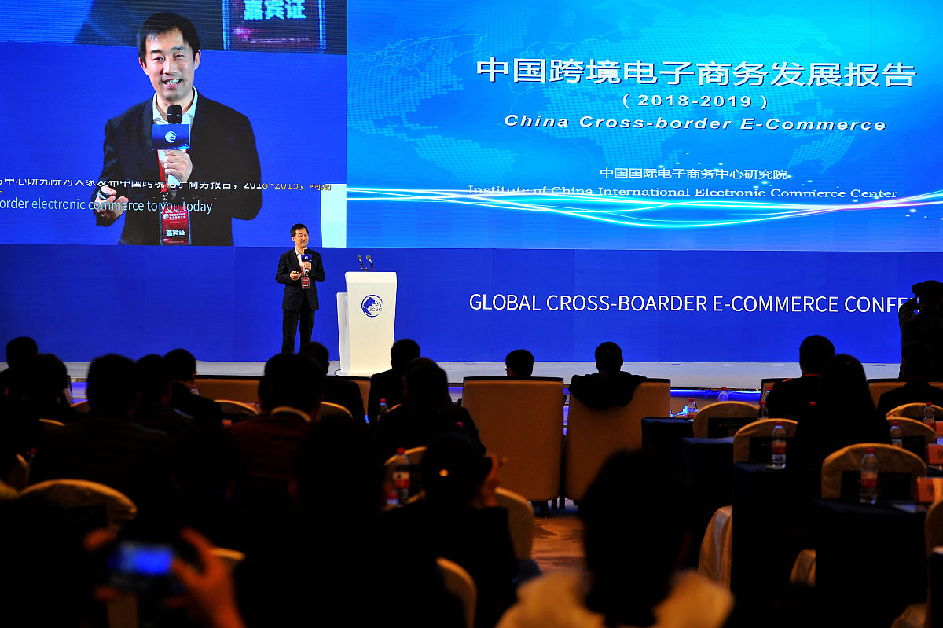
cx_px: 472
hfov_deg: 28.9
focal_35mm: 70
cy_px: 314
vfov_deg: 19.4
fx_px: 1833
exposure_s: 1/200
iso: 640
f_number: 8
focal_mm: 70
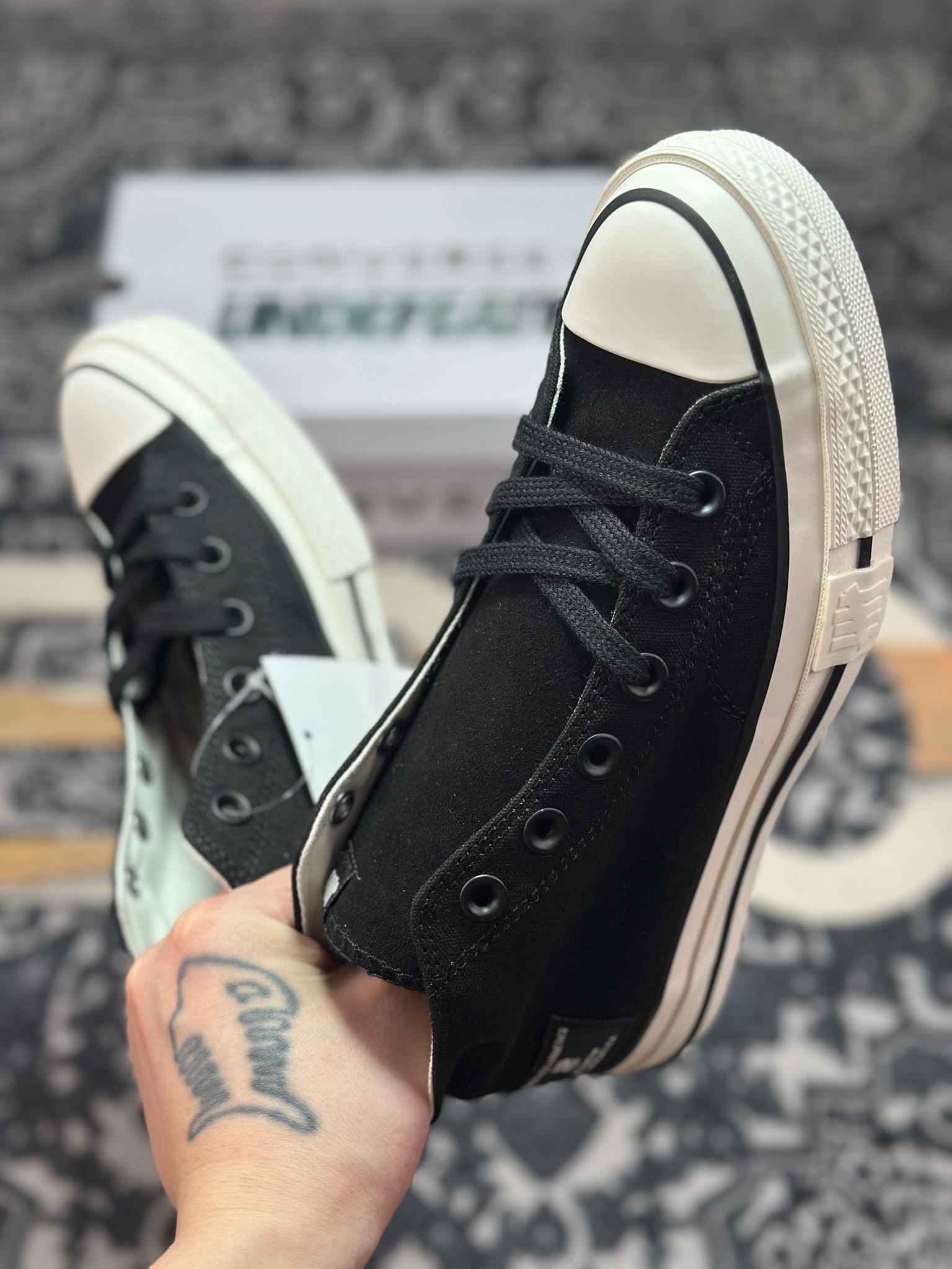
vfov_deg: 39.7
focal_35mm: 48
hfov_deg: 30.3
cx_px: 476
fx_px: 1760
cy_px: 634
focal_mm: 6.86
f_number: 1.78
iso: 80
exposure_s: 1/681
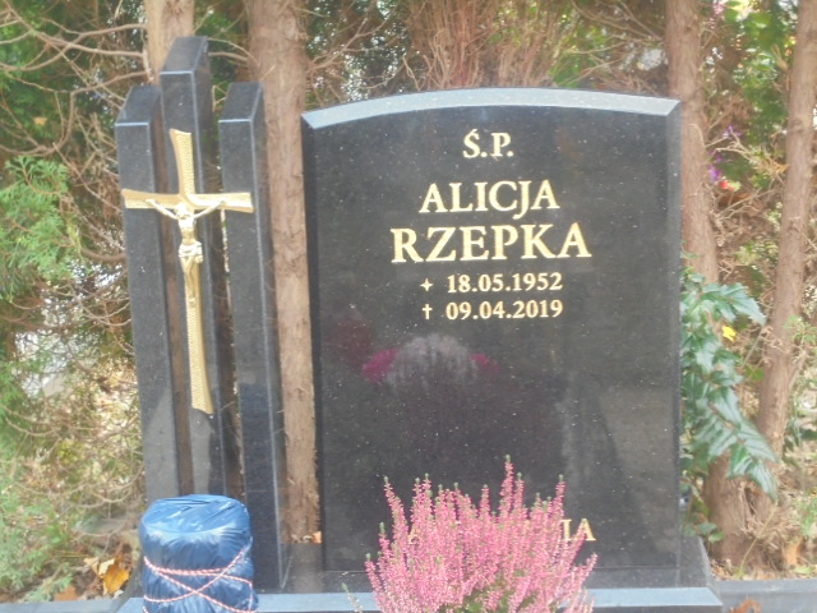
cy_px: 306
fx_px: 1511
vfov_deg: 22.9
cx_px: 408
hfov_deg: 30.3
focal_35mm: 64
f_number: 5.6
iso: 400
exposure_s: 1/13
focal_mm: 11.5
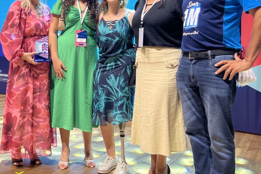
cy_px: 58
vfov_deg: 30.3
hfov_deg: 43.2
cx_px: 68
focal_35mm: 44
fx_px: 319
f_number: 1.5
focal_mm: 5.7
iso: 80
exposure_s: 1/60
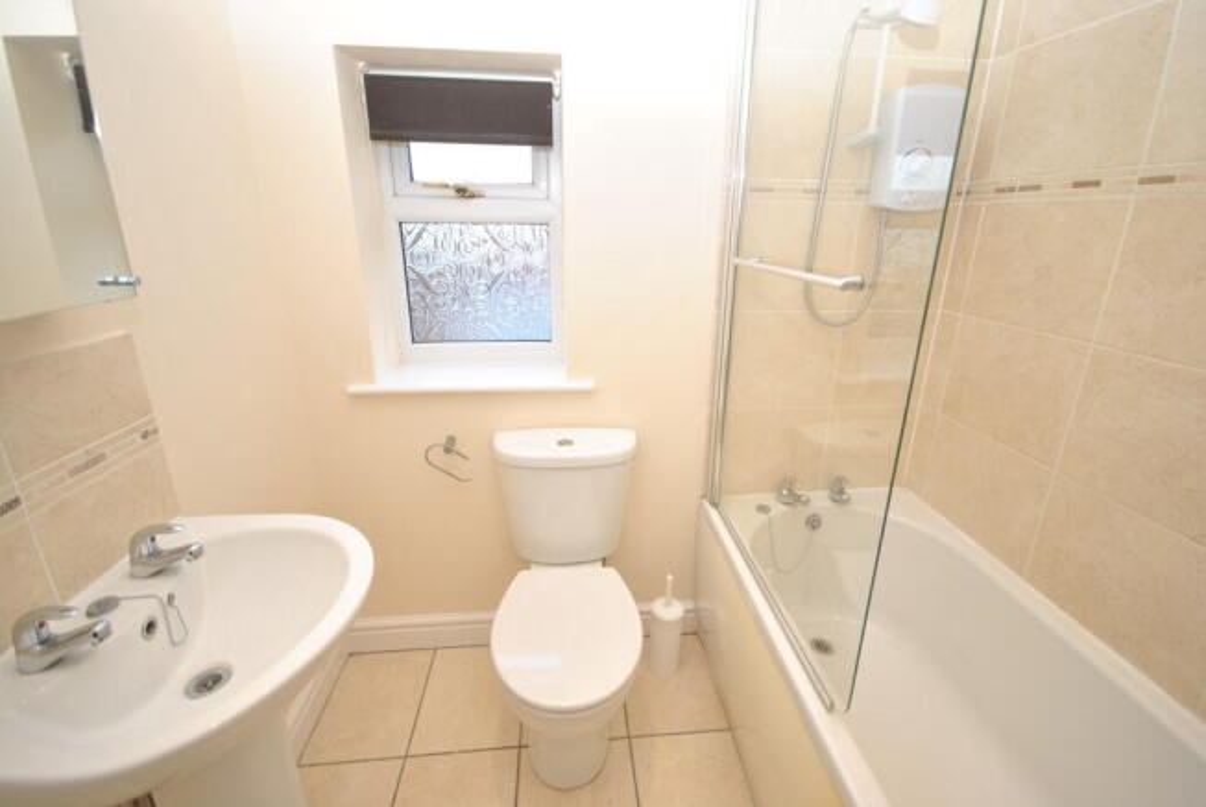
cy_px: 404
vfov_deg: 77.5
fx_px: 503
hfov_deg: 100.3
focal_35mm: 15
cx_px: 603
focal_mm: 10
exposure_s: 1/60
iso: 200
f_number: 4
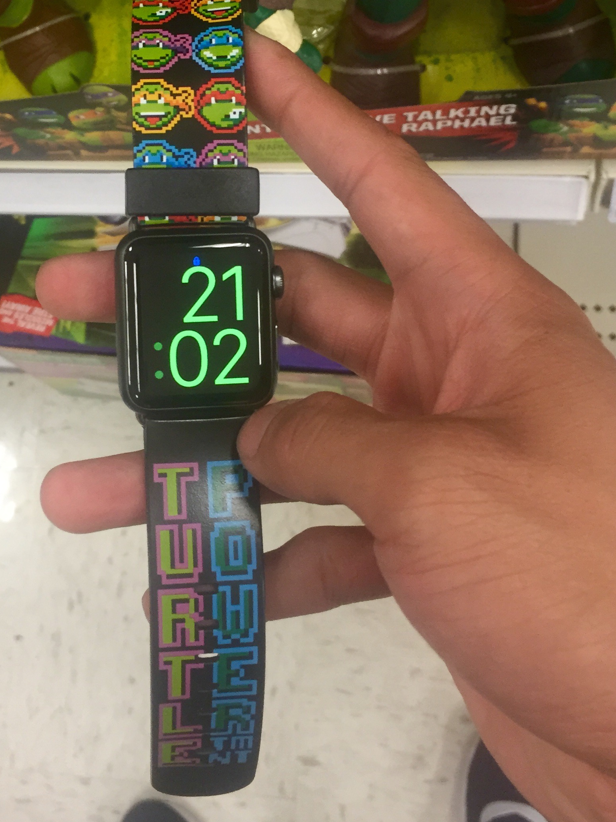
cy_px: 314
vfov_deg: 41.0
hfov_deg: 31.3
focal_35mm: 46
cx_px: 219
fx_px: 1092
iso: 100
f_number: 2.2
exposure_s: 1/30
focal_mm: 4.15
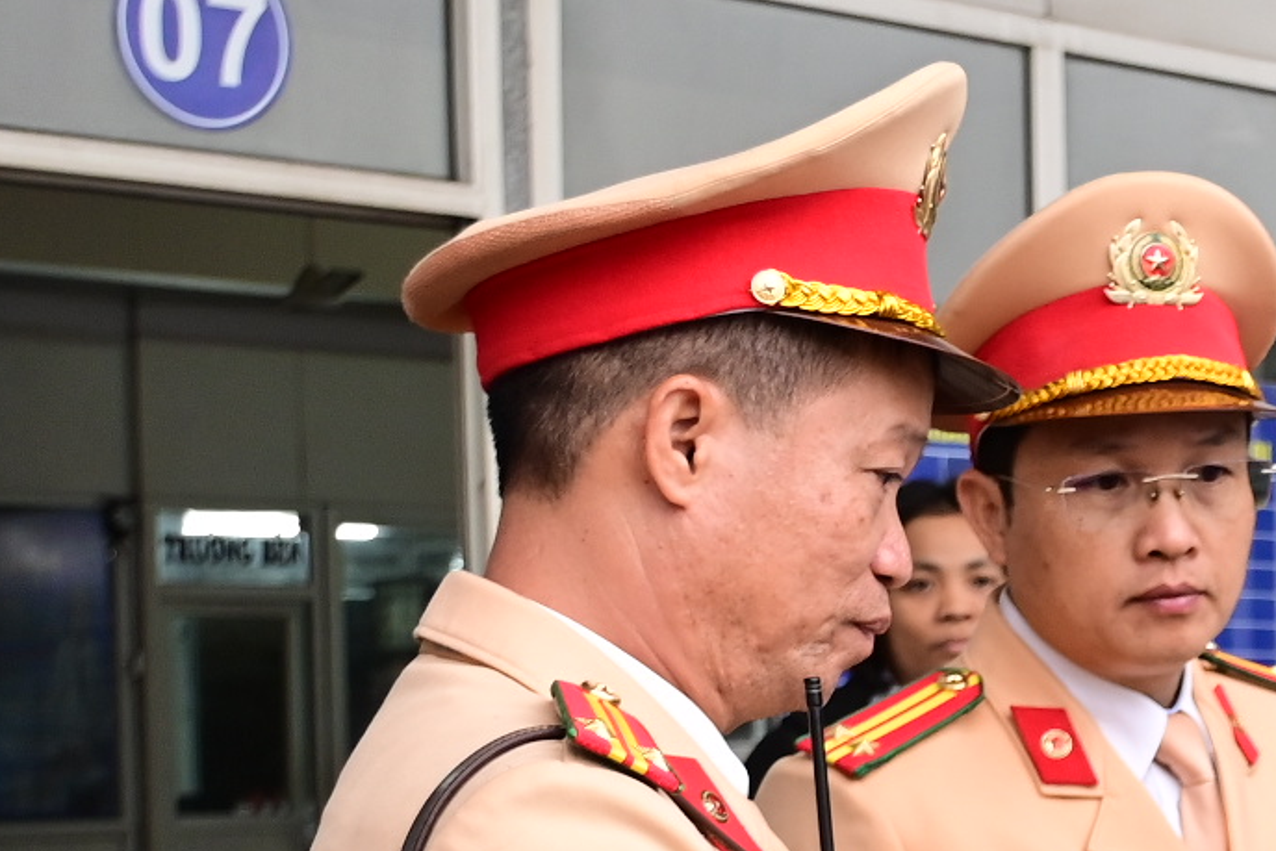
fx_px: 3651
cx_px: 1473
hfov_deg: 18.9
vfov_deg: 13.1
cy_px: 845
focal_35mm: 103
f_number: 3.8
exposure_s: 1/200
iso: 640
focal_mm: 24
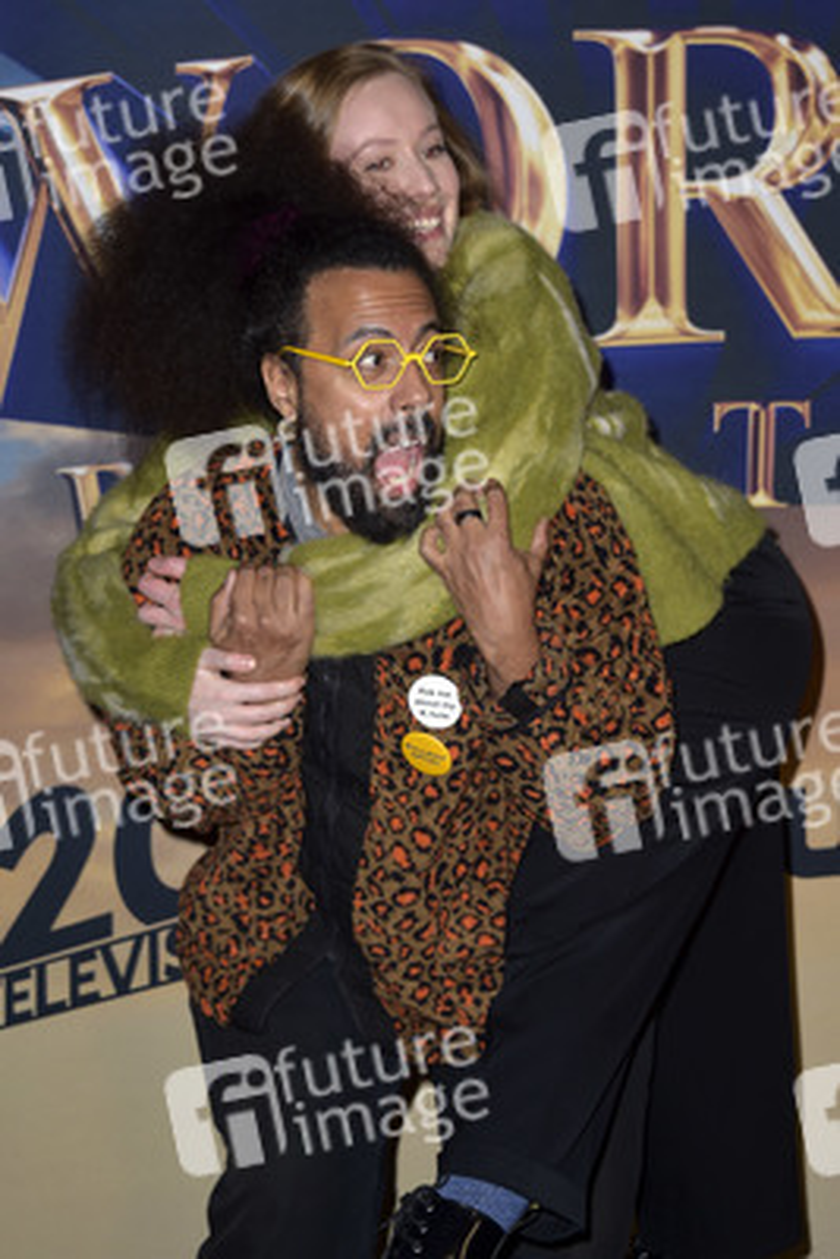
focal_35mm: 78
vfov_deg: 26.0
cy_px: 630
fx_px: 2727
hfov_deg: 17.5
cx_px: 420
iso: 320
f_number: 6.3
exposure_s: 1/250
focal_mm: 78
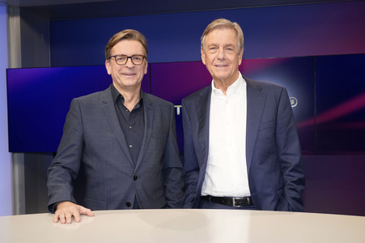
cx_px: 182
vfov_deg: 35.9
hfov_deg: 51.9
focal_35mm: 37
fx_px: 375
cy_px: 122
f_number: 5.6
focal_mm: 37
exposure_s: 1/125
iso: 2000
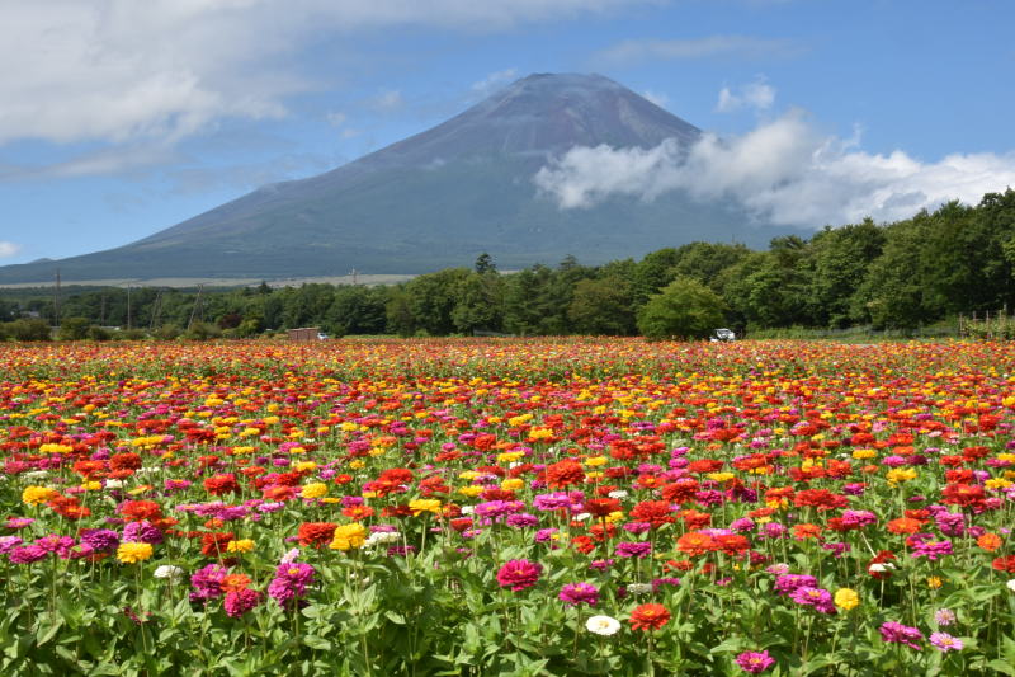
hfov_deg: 41.1
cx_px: 508
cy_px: 338
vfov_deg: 28.1
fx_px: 1353
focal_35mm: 48
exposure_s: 1/40
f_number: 22
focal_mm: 32
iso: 100
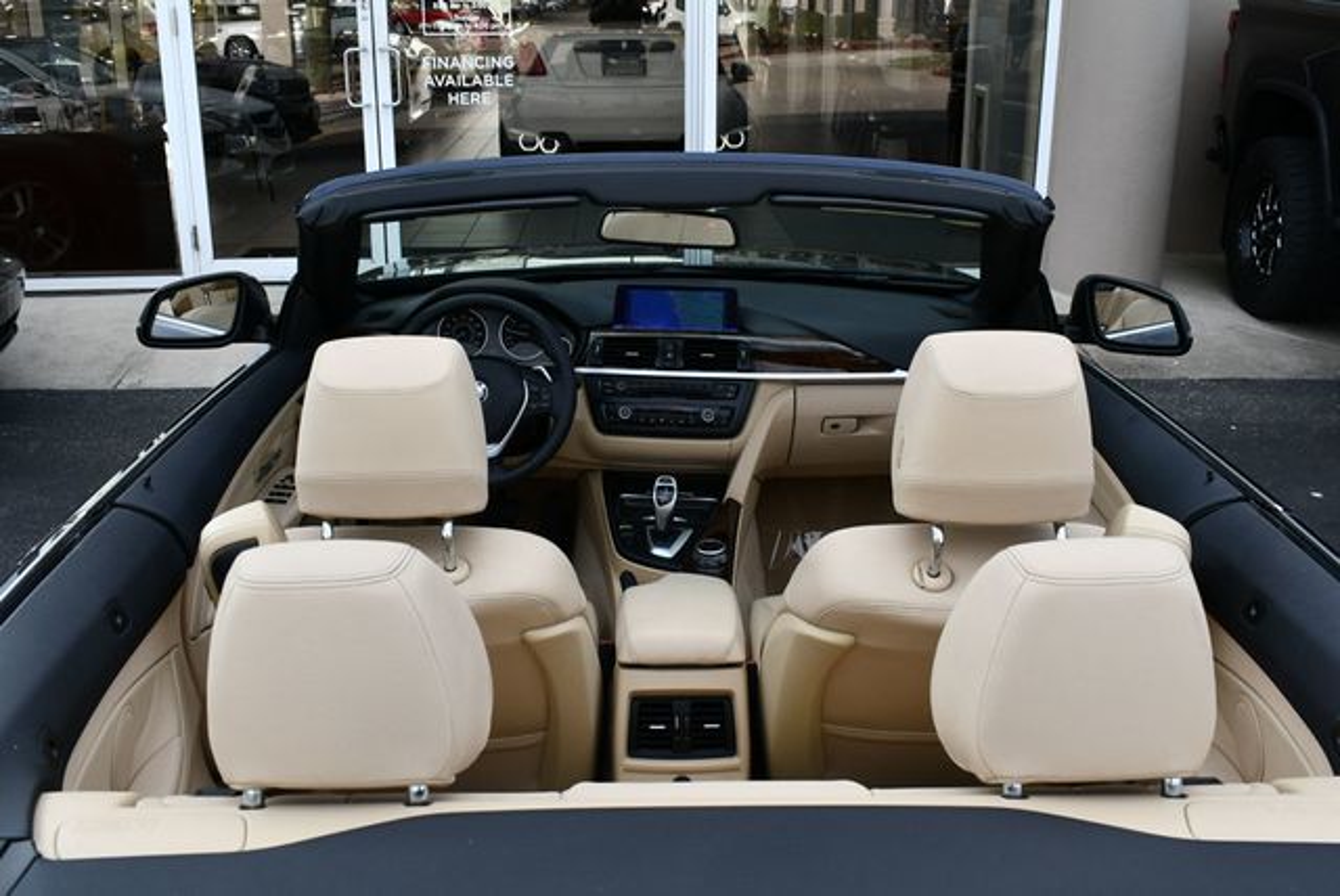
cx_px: 670
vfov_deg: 36.9
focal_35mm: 36
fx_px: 1341
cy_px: 448
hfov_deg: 53.1
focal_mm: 18
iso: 200
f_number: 6.3
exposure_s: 1/250
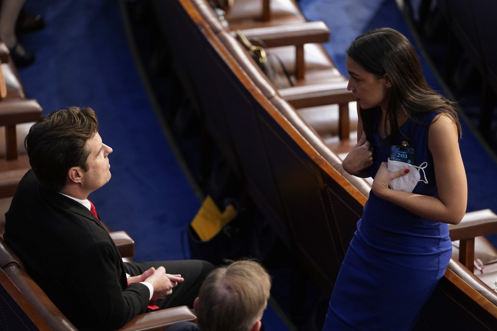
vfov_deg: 6.9
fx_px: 2761
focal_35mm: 200
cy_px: 166
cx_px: 248
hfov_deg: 10.3
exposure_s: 1/160
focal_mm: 200
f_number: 2.8
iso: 4000
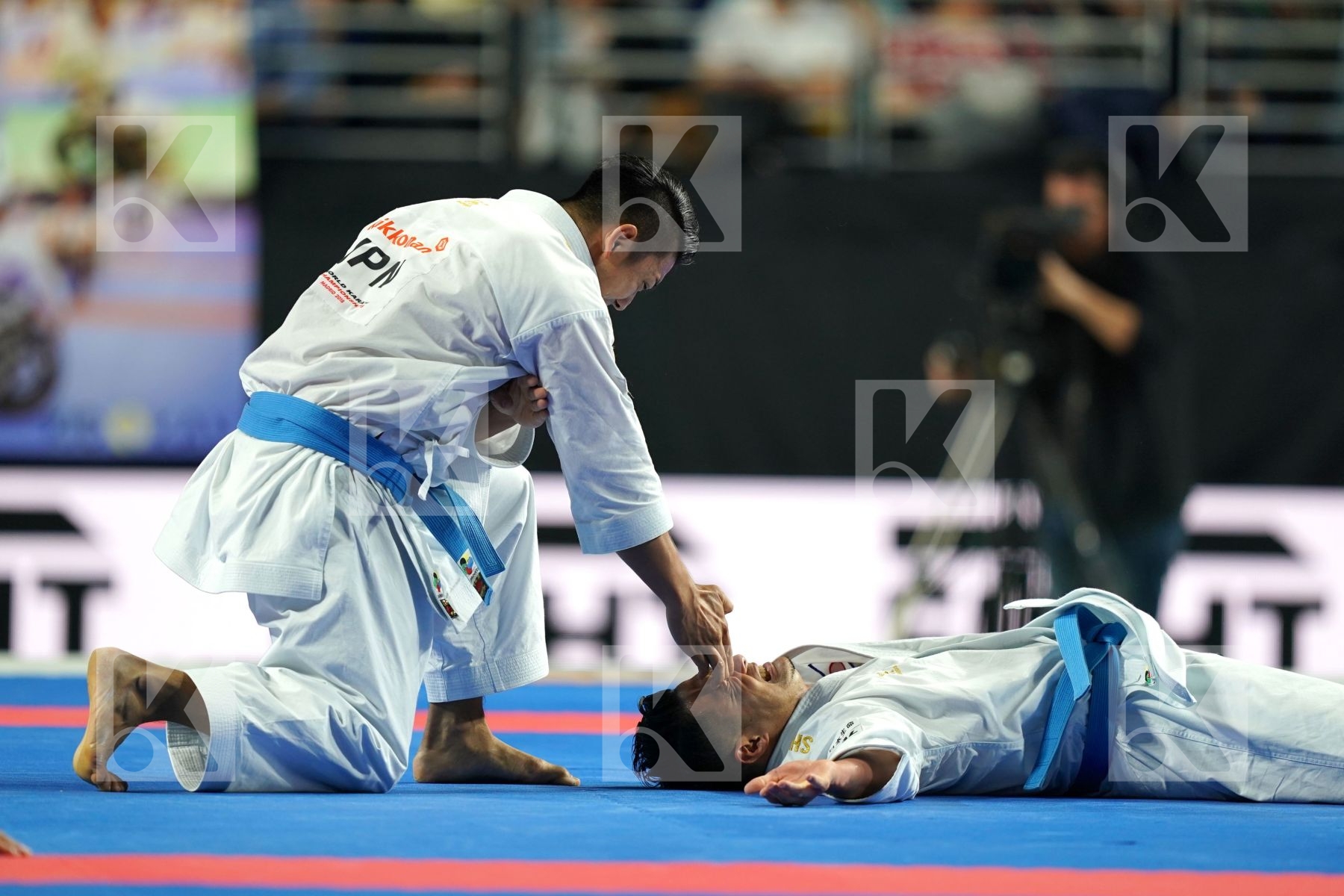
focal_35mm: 400
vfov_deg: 3.4
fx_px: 14932
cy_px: 448
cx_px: 672
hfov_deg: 5.2
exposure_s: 1/500
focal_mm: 400
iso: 1000
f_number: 2.8
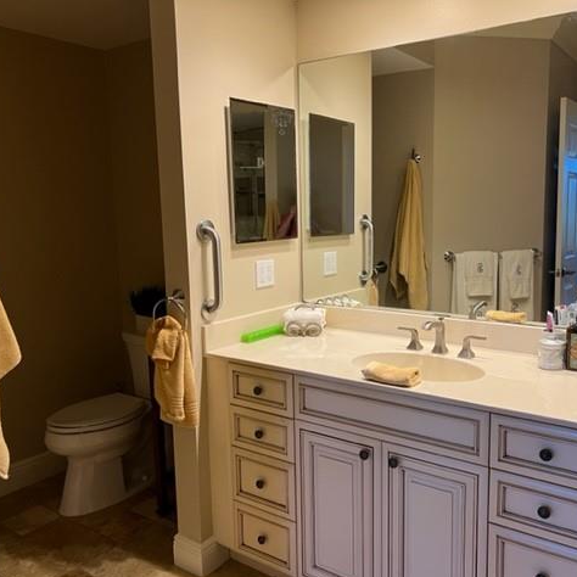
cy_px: 291
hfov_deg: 52.4
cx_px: 318
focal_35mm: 31
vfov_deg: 52.5
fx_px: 585
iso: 100
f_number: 1.5
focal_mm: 5.7
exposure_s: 1/60
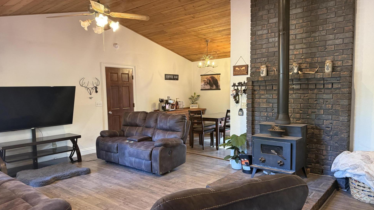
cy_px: 115
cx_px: 186
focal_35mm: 27
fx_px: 268
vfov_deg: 42.8
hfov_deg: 69.9
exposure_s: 1/60
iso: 500
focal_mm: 6.76
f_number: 1.78
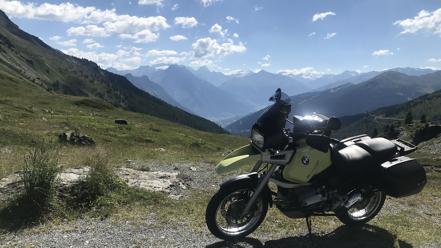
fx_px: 362
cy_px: 128
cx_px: 219
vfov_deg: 37.8
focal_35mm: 31
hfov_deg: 62.6
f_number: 1.8
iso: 20
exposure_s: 1/4367
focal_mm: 3.99
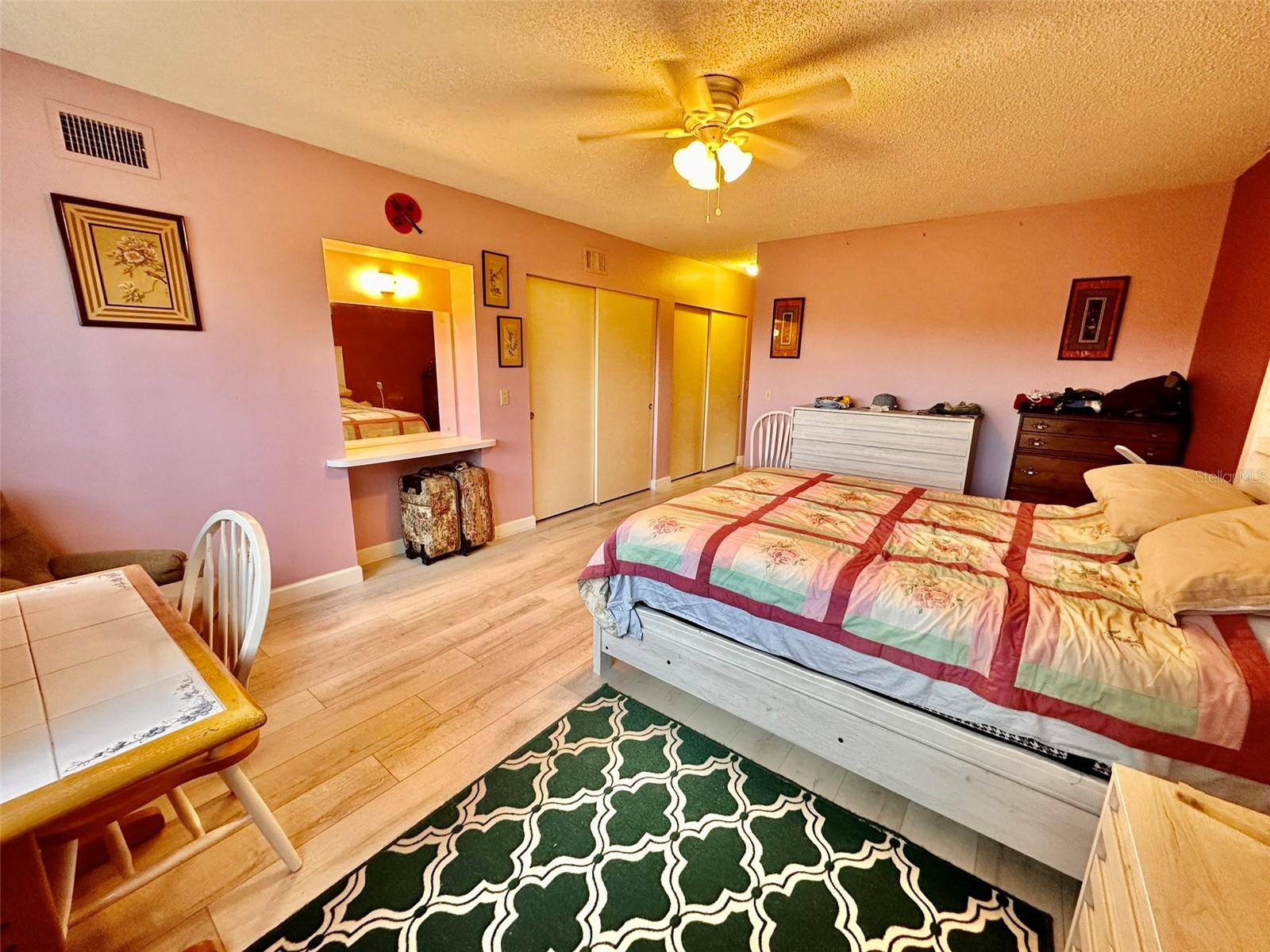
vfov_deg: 85.7
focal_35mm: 14
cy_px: 476
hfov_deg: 102.1
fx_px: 514
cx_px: 635
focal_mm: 2.22
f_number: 2.2
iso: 200
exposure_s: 1/60
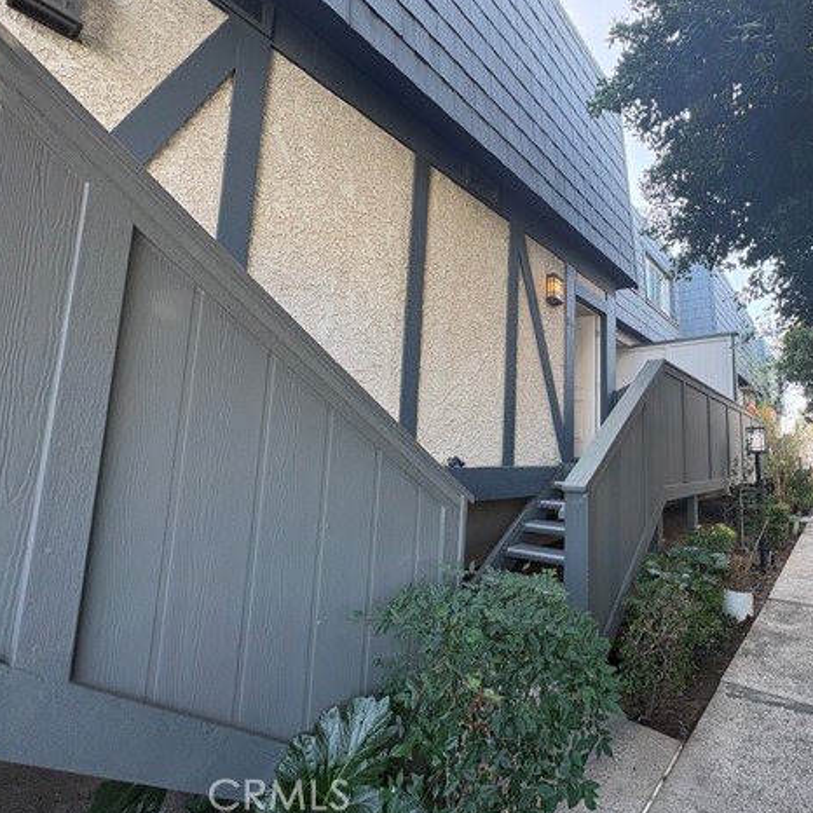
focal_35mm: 17
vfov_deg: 84.0
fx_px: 452
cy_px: 401
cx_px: 539
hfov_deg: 81.3
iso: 100
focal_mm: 2.22
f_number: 2.2
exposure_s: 1/136
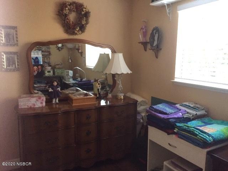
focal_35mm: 29
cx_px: 114
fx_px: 191
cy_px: 86
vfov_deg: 48.2
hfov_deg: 61.7
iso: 250
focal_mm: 4.15
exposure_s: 1/30
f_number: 2.2
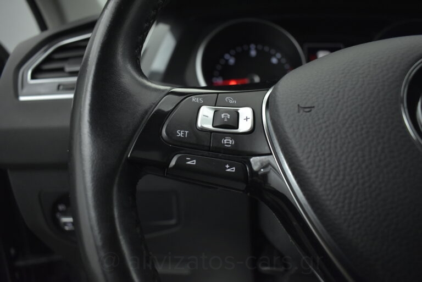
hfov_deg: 67.4
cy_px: 141
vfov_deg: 48.0
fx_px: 317
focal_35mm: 27
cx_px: 211
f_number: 3.5
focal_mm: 18
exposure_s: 1/125
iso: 1600
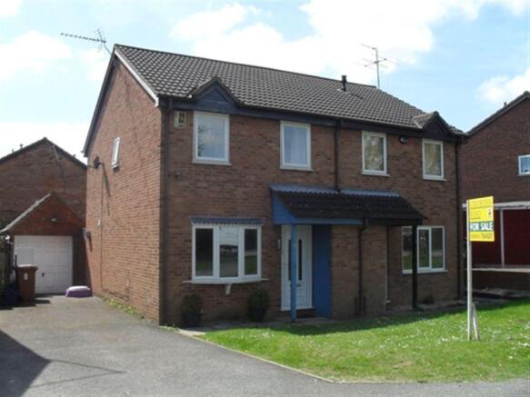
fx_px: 536
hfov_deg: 52.6
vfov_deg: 40.7
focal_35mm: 35
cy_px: 198
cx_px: 265
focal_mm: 6.3
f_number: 8.4
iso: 200
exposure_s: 1/250
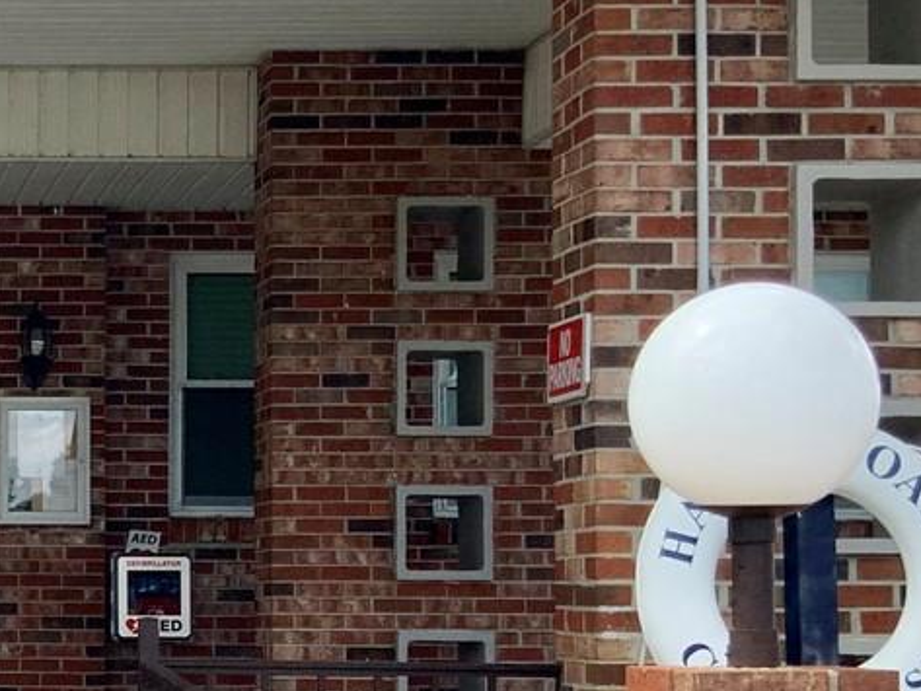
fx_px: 2608
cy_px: 559
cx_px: -257
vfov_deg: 15.0
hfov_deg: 18.7
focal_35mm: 98
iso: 16
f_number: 1.8
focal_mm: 3
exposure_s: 1/691
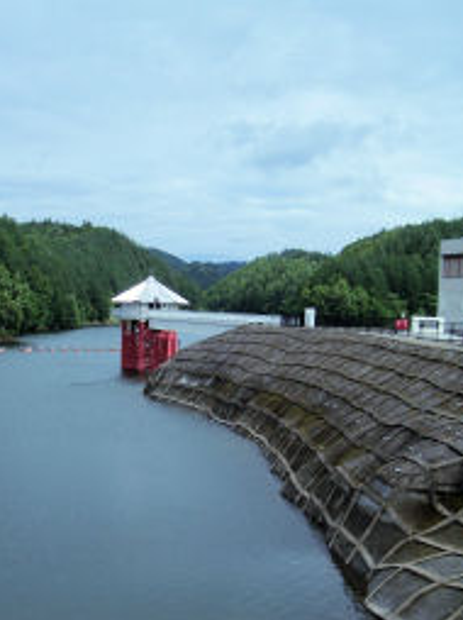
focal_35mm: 53
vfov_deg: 36.0
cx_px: 168
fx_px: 947
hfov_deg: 27.4
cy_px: 388
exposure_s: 1/800
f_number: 4.3
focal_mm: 5.8
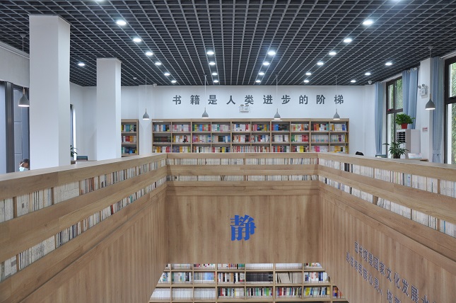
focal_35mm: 32
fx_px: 398
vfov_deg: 41.6
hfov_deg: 59.6
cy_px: 152
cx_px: 228
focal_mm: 21
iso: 400
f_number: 5.6
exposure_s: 1/25
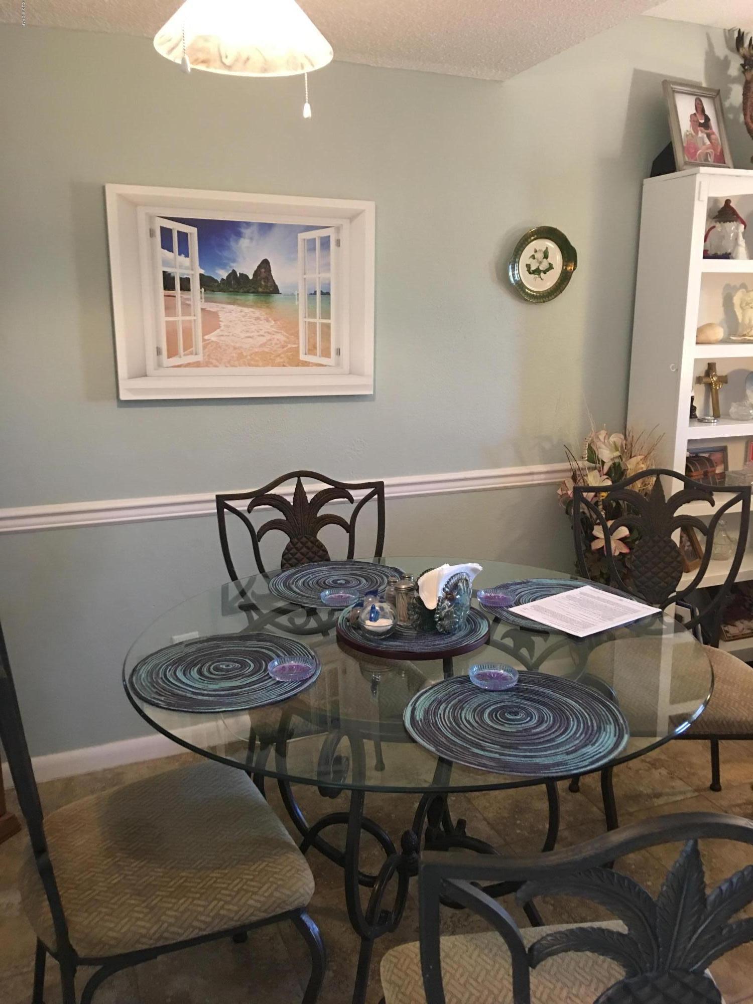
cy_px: 502
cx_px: 376
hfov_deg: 48.2
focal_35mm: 29
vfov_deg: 61.7
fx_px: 841
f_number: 2.2
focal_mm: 4.15
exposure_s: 1/15
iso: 80
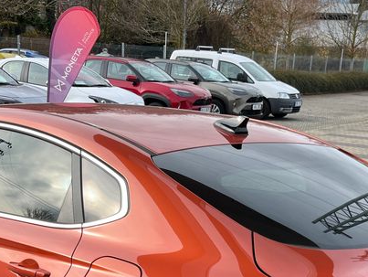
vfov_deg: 21.1
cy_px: 307
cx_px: 165
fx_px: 702
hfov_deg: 29.3
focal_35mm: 66
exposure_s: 1/928
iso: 50
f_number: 1.6
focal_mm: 5.1
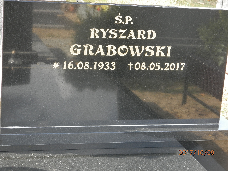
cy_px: 86
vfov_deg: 18.0
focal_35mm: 82
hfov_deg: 23.8
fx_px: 540
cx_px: 114
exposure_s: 1/60
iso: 125
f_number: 4.2
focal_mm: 14.6
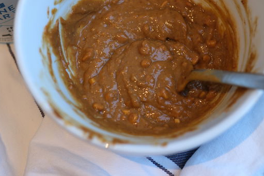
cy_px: 49
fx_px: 484
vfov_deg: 20.5
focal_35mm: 66
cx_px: 157
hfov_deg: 30.4
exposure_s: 1/85
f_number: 2.8
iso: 125
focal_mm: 30
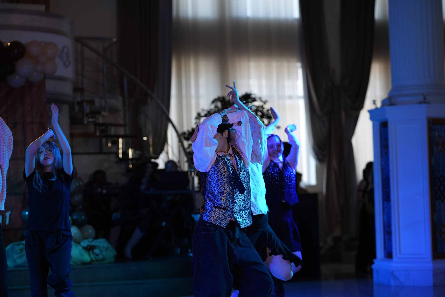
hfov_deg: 23.9
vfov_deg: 16.1
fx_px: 1051
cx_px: 222
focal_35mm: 85
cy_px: 148
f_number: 2.2
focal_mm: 85
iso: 800
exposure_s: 1/400
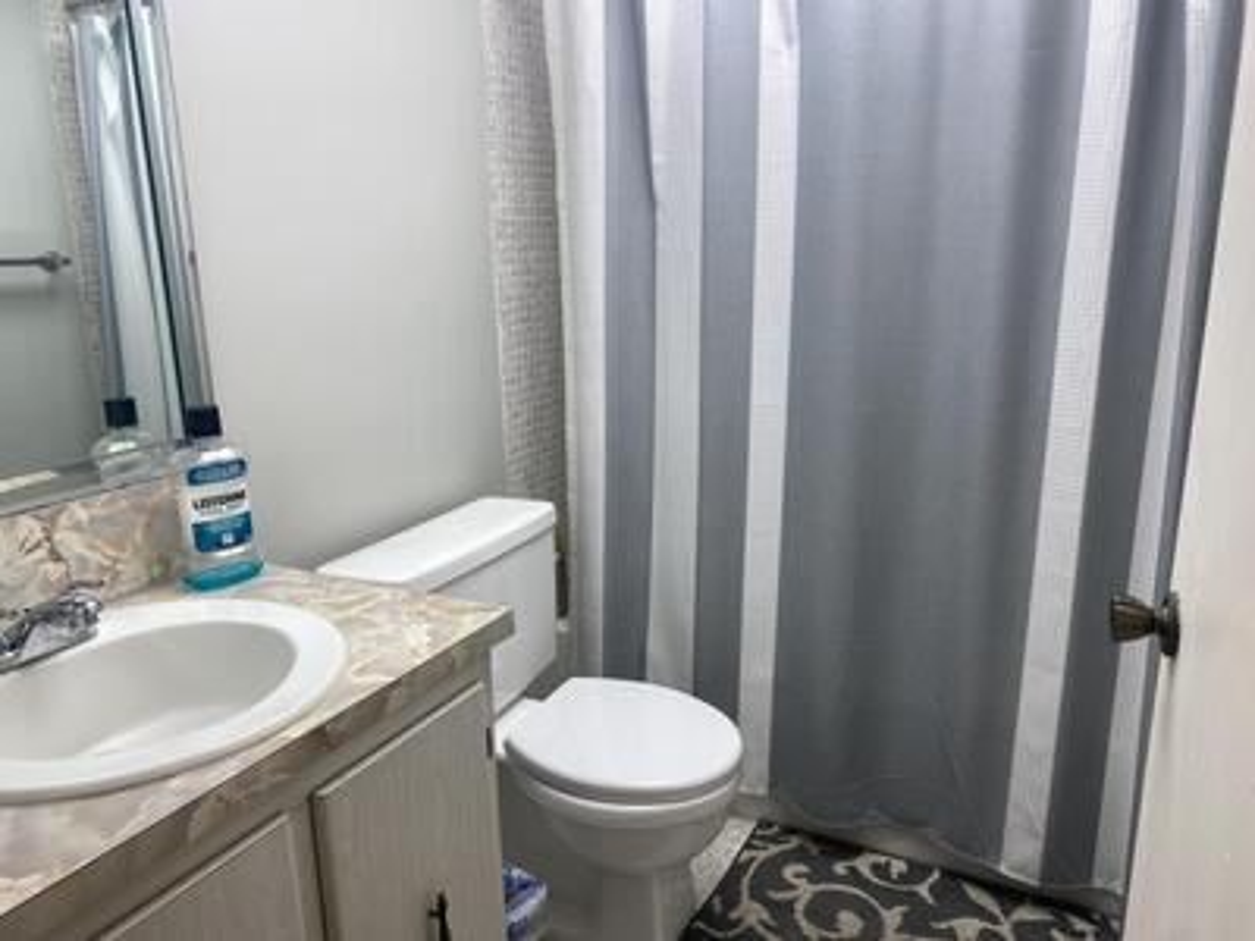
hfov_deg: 67.3
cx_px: 628
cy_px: 470
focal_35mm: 26
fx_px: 943
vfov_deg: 53.1
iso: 32
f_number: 1.8
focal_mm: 4.25
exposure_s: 1/120
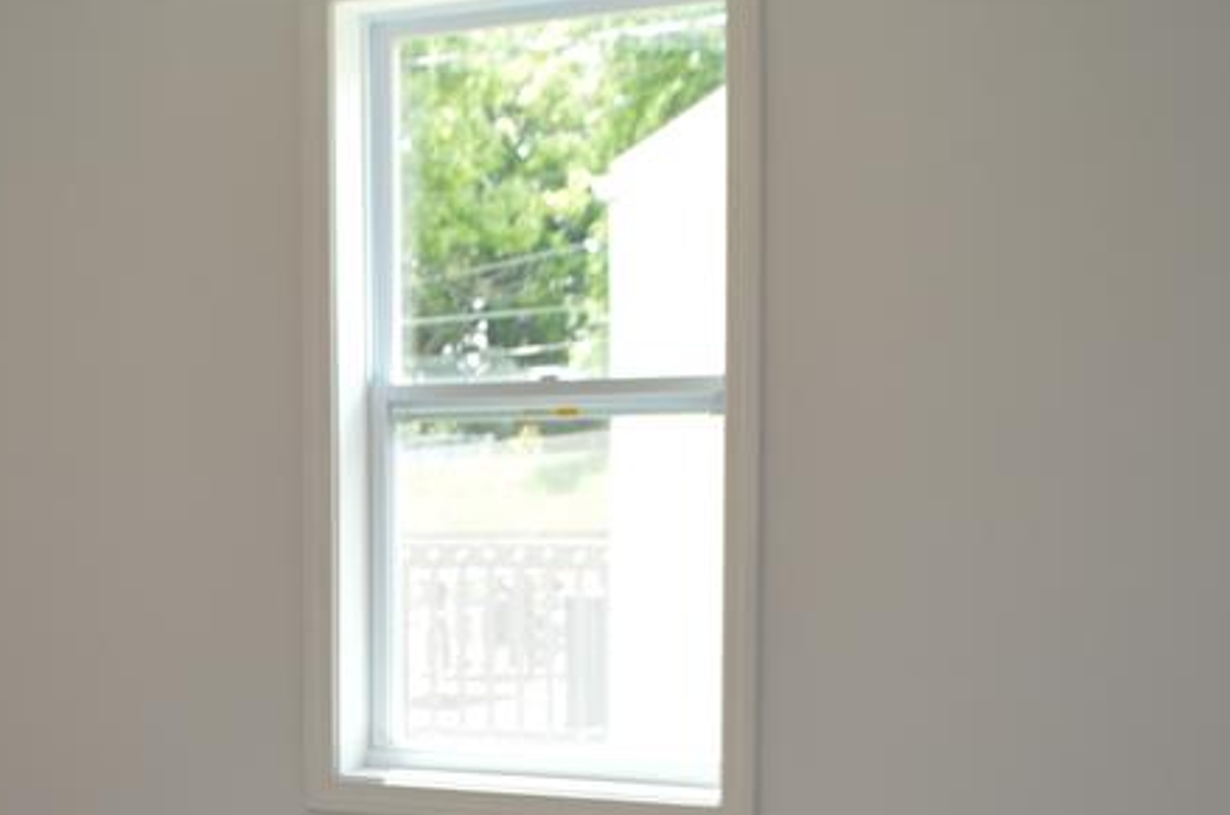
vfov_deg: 21.3
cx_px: 98
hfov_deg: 30.4
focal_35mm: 63
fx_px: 2149
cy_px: 622
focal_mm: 18
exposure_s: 1/60
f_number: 4
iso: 160
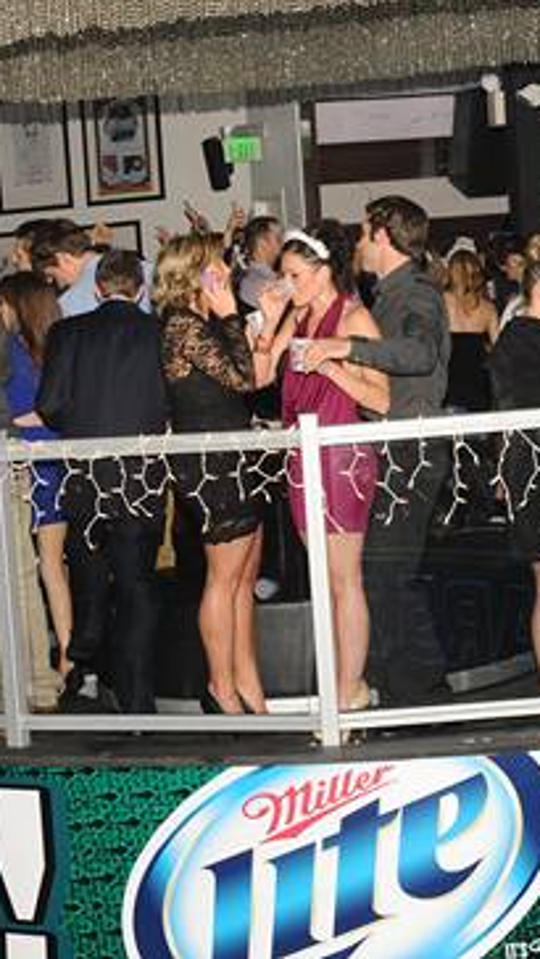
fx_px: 2416
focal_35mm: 95
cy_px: 480
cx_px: 166
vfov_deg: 22.4
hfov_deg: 12.7
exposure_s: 1/180
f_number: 6.7
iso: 3200
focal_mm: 60
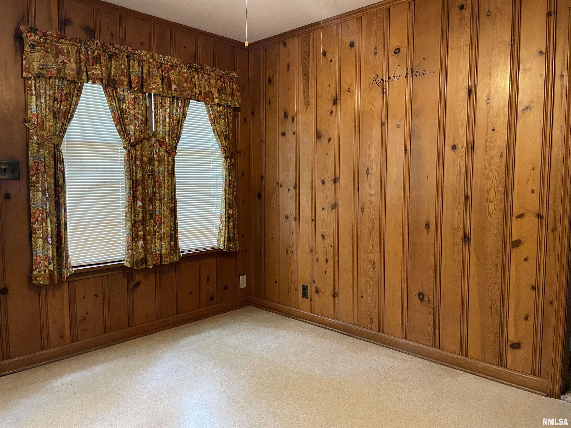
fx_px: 429
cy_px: 214
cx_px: 286
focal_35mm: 26
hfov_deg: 67.3
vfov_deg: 53.1
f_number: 1.6
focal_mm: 4.2
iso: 400
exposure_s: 1/60
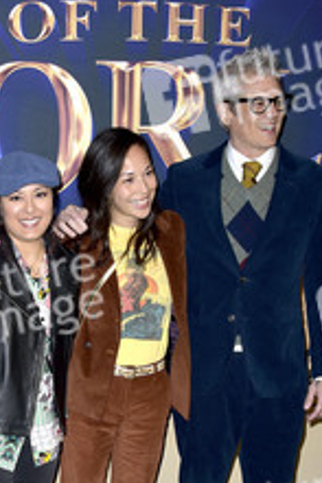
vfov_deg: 22.9
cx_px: 56
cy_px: 415
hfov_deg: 15.6
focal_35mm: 87
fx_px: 1169
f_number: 6.3
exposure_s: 1/250
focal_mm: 48
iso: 320
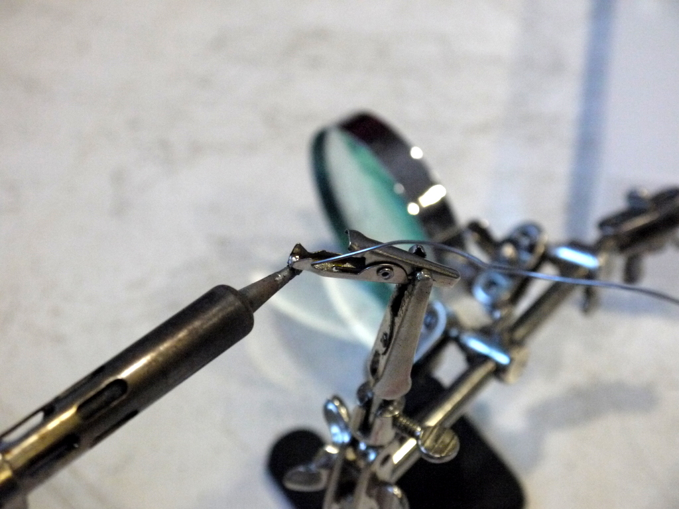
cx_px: 340
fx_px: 1412
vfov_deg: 20.4
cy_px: 254
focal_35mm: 72
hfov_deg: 27.0
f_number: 6.3
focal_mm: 36
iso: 1600
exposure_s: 1/80
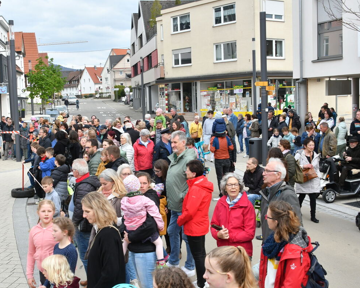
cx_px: 146
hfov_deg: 38.6
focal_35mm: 48
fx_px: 511
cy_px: 145
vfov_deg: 31.5
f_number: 10
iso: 500
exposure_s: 1/200
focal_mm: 28
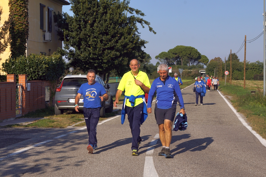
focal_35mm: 82
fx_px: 609
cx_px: 133
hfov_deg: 24.6
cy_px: 88
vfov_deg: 16.5
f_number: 13
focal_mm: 55
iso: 100
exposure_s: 1/250
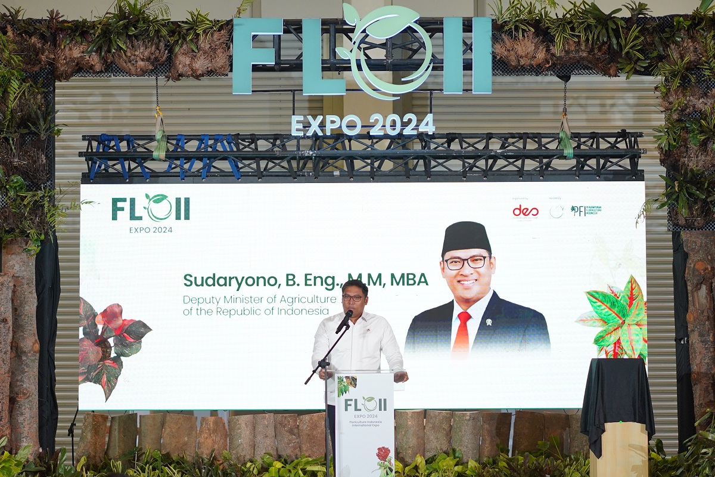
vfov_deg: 16.7
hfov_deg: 24.8
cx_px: 358
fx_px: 1628
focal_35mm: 82
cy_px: 238
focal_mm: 55
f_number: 1.8
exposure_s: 1/800
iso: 640
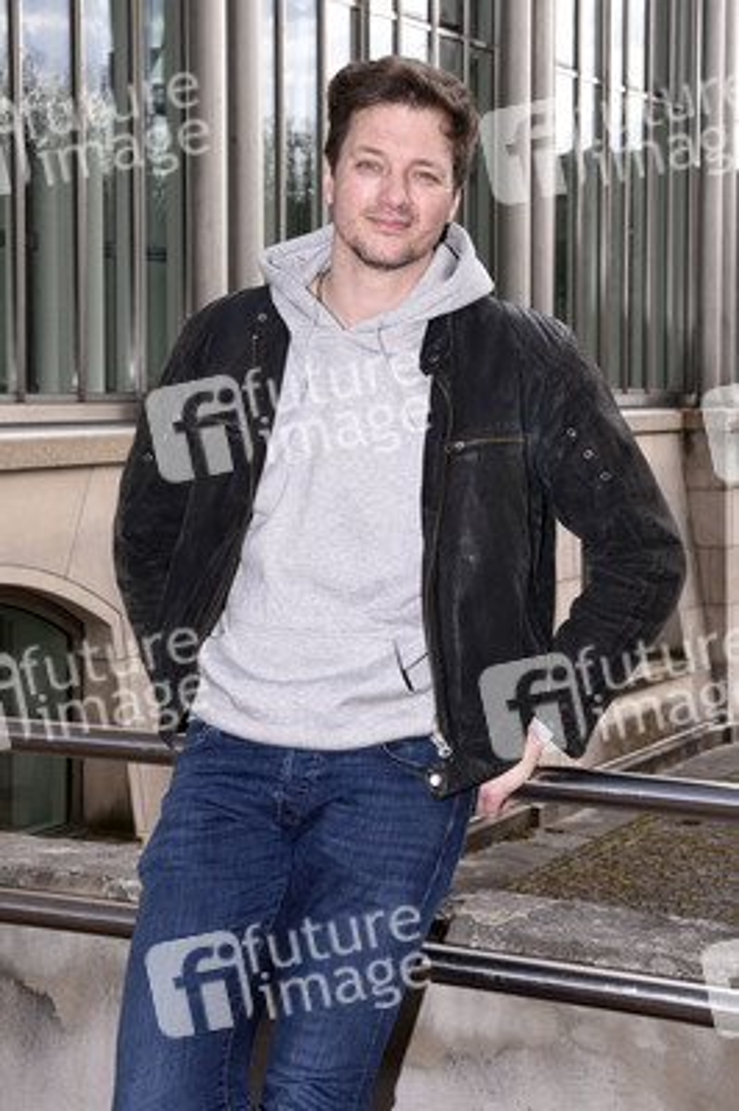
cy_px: 556
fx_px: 1604
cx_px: 370
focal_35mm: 52
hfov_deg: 25.9
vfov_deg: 38.2
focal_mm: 52
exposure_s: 1/160
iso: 500
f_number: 11
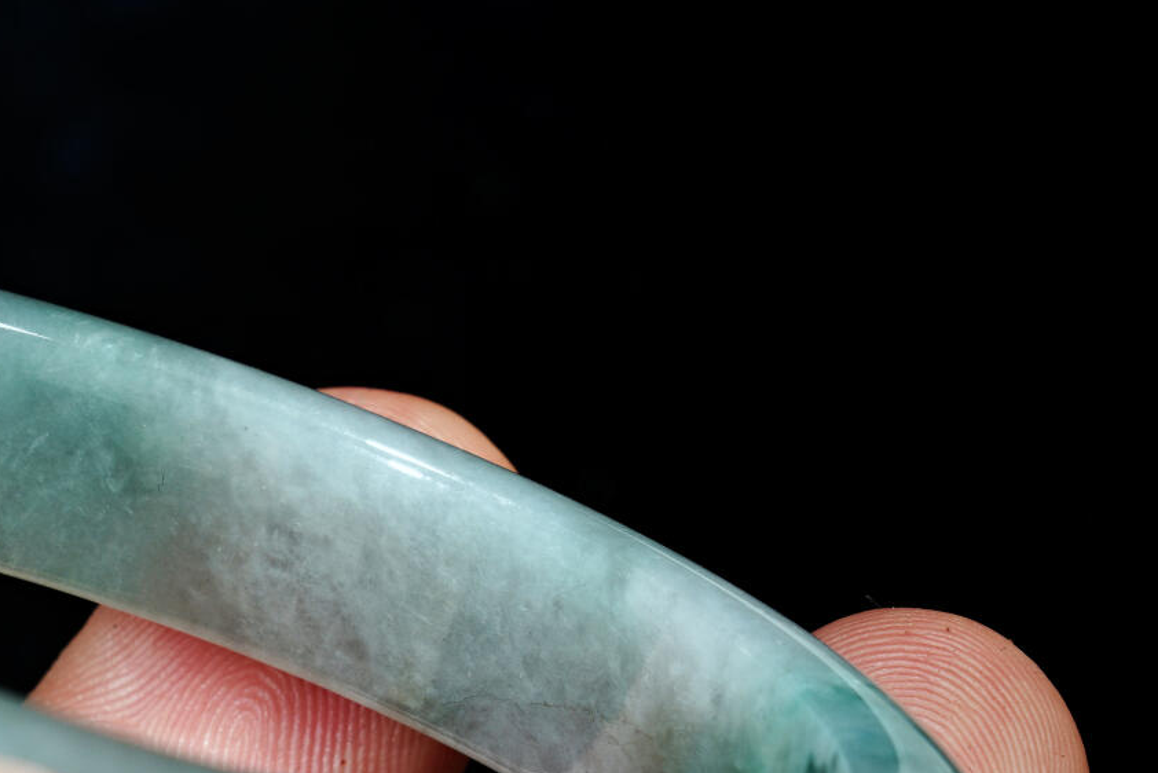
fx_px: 8076
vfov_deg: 5.5
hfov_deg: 8.2
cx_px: 250
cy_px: 440
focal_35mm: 251
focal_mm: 101
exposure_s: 1/160
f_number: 18
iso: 100
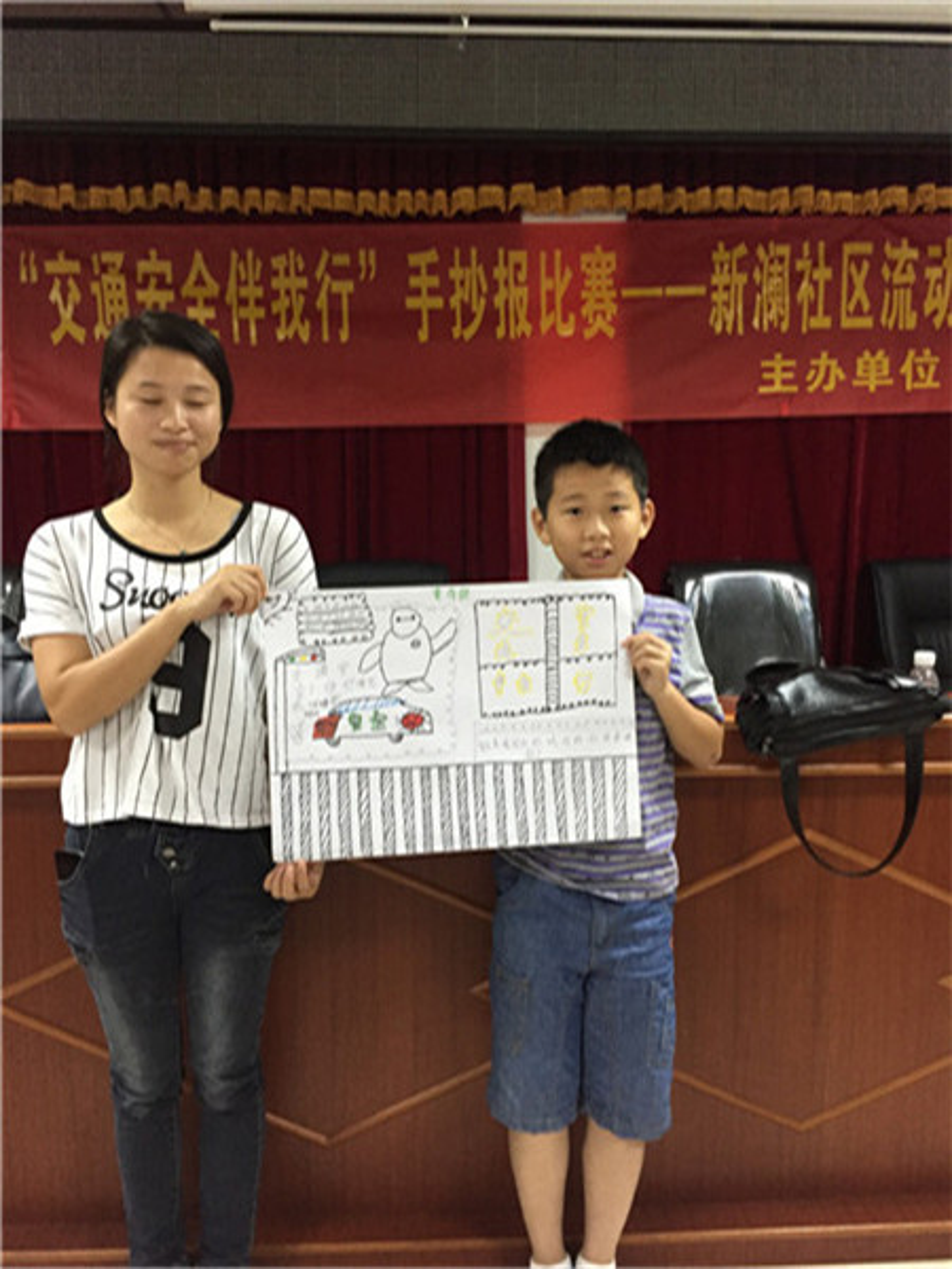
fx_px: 1063
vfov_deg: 61.7
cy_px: 634
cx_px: 476
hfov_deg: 48.2
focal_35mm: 29
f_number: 2.2
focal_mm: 4.15
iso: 250
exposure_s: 1/33
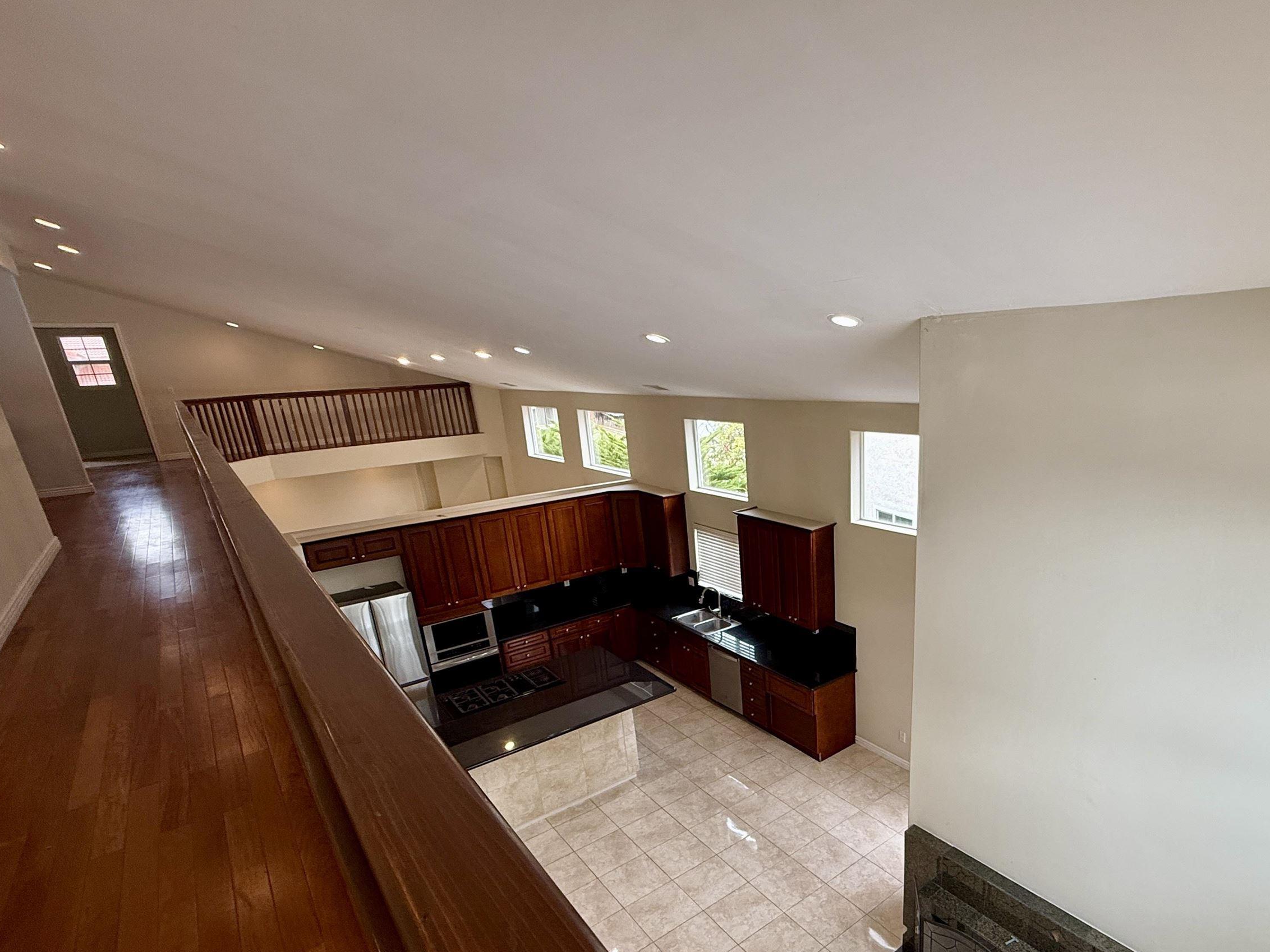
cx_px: 786
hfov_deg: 83.2
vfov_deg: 67.7
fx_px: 697
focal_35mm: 19
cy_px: 590
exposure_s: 1/120
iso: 160
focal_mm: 2.22
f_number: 2.2
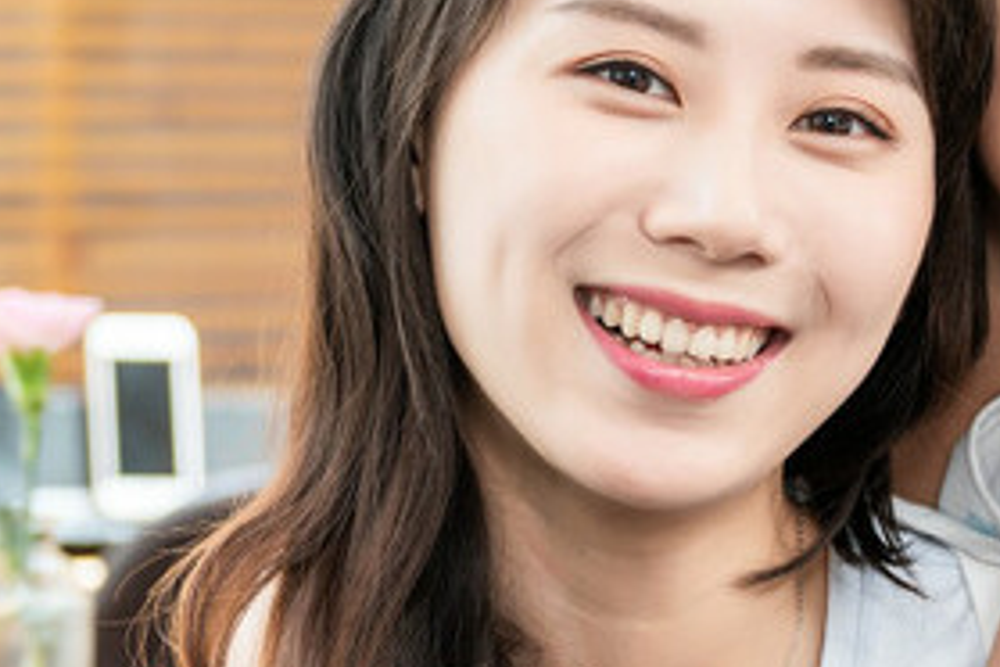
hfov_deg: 10.8
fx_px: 5250
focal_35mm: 189
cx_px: -29
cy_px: 461
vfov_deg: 7.3
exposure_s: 1/80
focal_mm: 44
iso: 200
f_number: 2.8
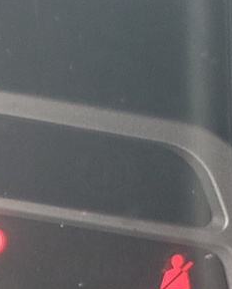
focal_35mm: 140
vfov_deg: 13.5
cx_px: -525
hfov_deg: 8.6
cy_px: 308
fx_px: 1202
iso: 62
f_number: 1.5
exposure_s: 1/60.2
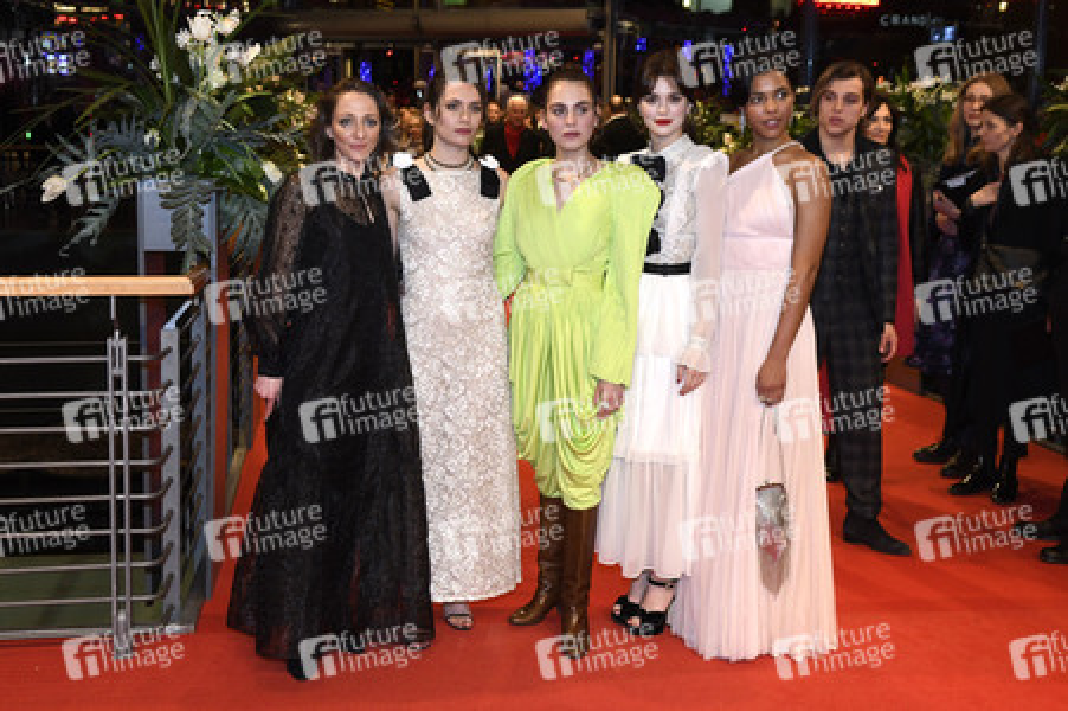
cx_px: 534
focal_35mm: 45
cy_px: 356
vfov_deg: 29.8
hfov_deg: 43.6
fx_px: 1334
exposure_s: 1/250
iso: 1250
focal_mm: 30
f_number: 5
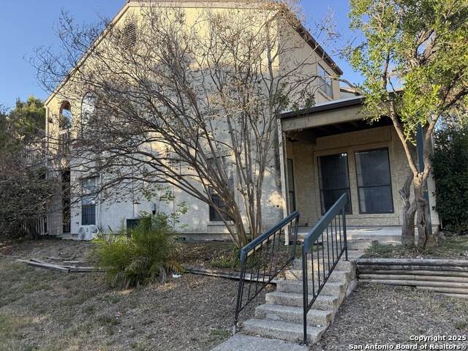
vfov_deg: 56.8
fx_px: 324
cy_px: 176
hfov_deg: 71.6
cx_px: 234
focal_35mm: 24
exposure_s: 1/909
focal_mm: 6.76
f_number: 1.78
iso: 100
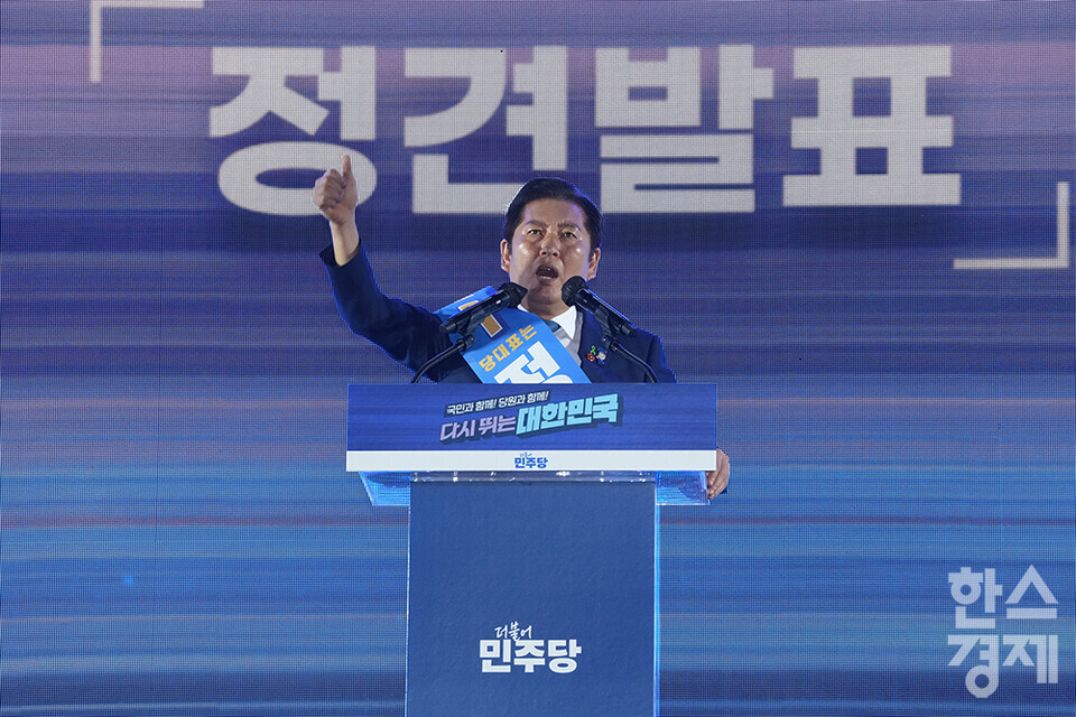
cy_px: 358
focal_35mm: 200
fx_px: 5977
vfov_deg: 6.9
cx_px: 538
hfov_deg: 10.3
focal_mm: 200
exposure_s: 1/160
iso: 3200
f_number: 10
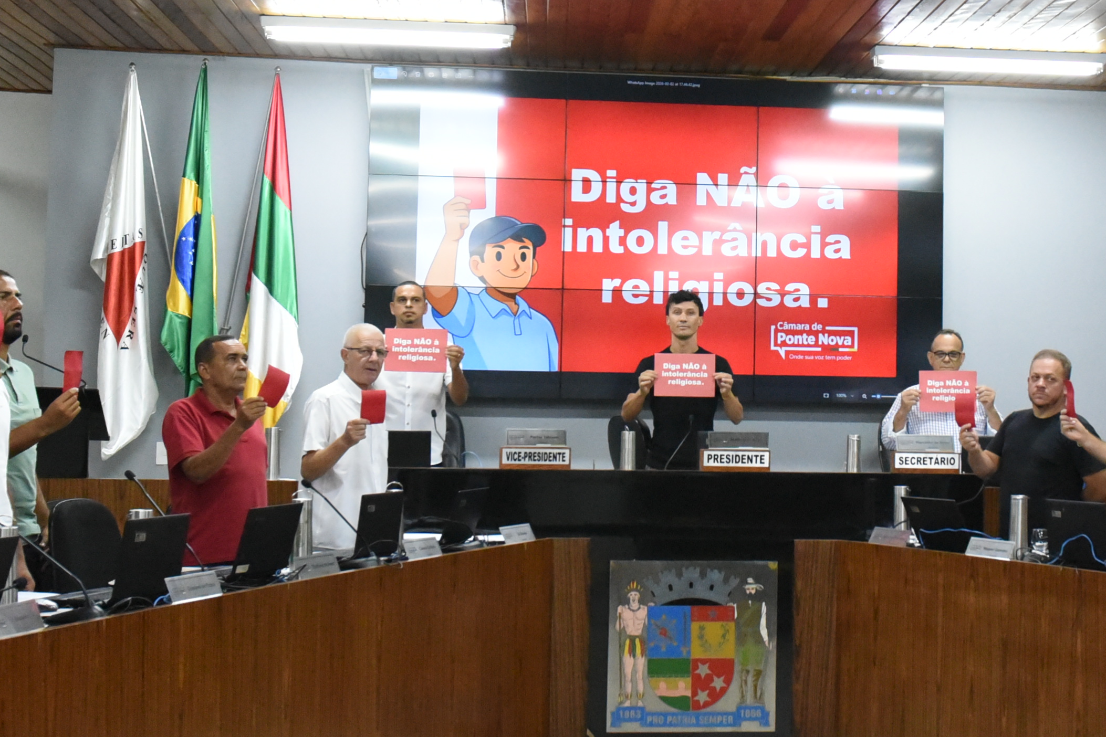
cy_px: 285
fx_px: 1843
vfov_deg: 22.6
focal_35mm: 60
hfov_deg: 33.0
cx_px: 760
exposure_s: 1/500
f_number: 4.5
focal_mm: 28
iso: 10000
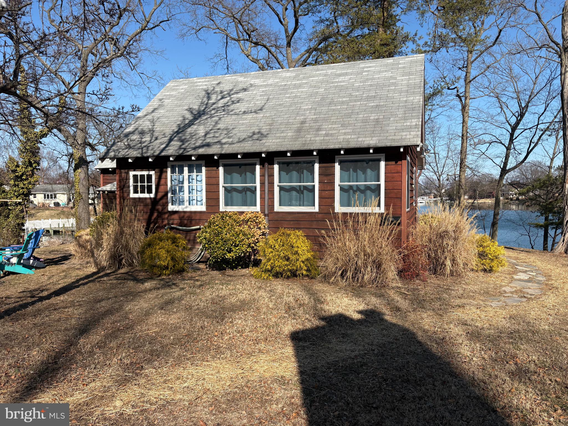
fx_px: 427
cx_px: 284
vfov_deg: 53.1
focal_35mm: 26
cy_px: 213
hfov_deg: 67.3
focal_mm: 5.96
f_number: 1.6
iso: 50
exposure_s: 1/2639
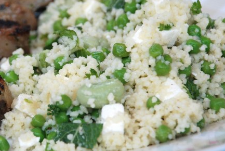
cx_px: 45
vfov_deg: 3.7
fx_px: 2340
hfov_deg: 5.5
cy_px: 46
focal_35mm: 374
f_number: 5.6
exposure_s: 1/100
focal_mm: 135
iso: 400
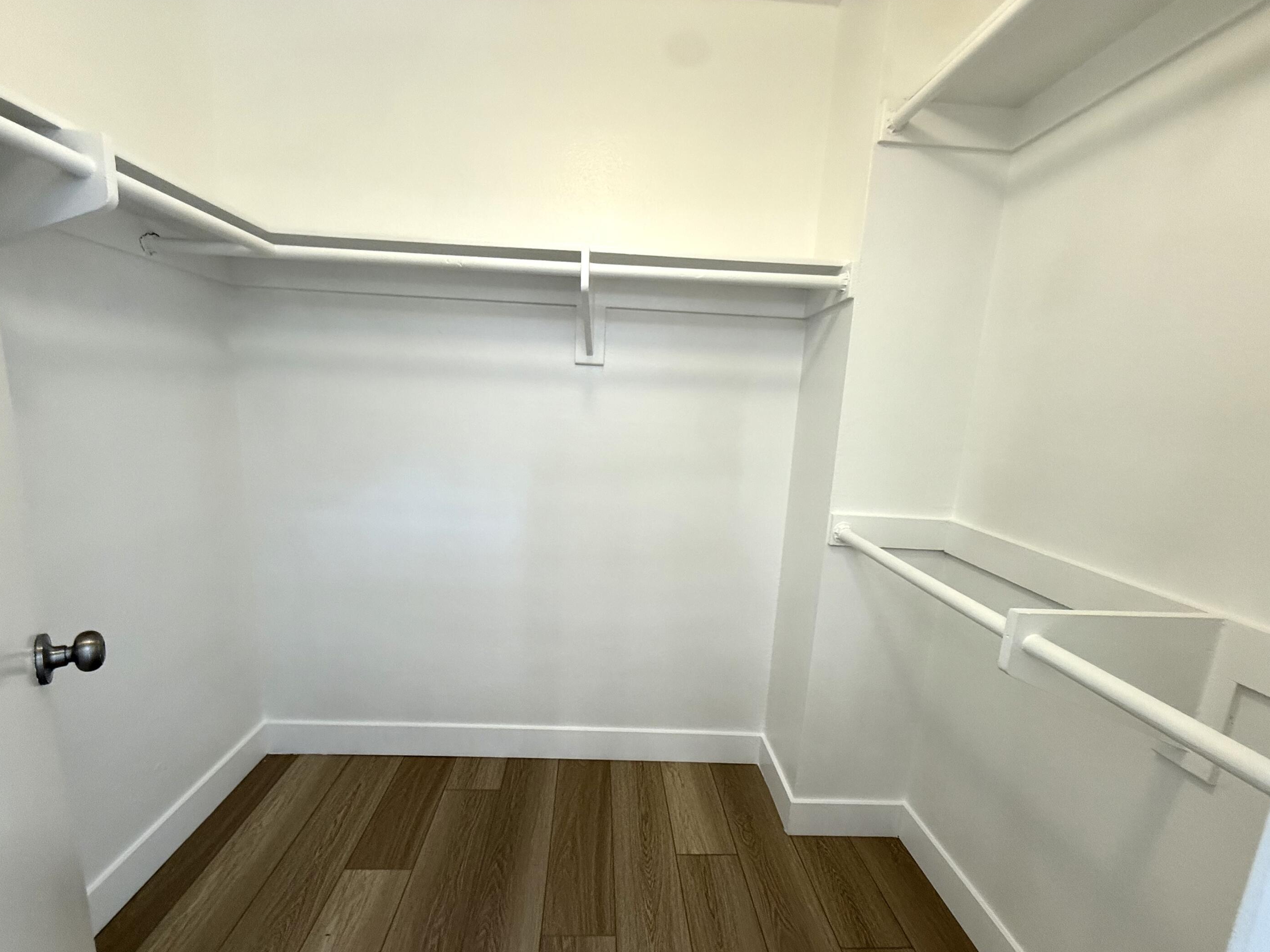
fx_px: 550
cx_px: 620
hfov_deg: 98.2
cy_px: 504
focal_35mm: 15
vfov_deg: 81.7
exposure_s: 1/120
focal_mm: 2.22
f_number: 2.2
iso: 160
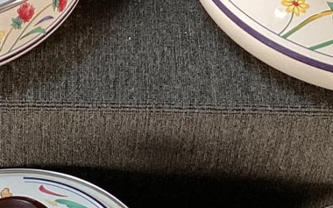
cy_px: 59
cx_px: 99
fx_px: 1188
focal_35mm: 131
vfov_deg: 10.0
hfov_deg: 15.9
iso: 64
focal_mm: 3.3
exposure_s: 1/50
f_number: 2.4
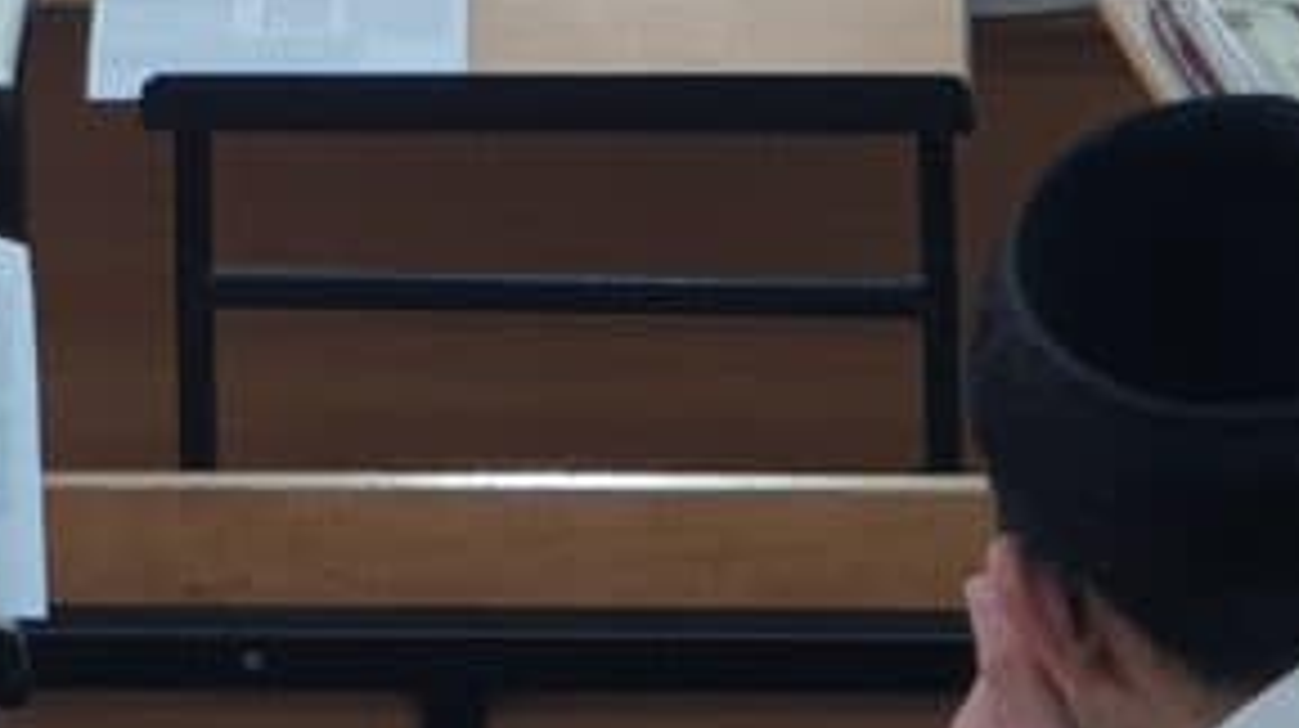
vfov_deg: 5.8
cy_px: -912
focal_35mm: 201
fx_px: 6918
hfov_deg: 10.5
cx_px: -288
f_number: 2.4
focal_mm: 6
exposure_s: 1/50
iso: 100
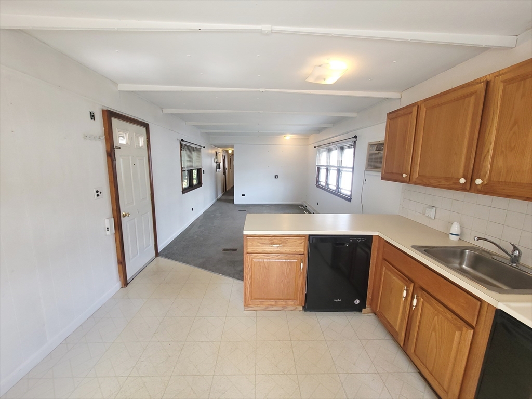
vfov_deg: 89.9
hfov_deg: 106.2
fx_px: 200
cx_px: 266
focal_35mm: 13
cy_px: 200
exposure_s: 1/60
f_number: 2.2
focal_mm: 2.2
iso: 100
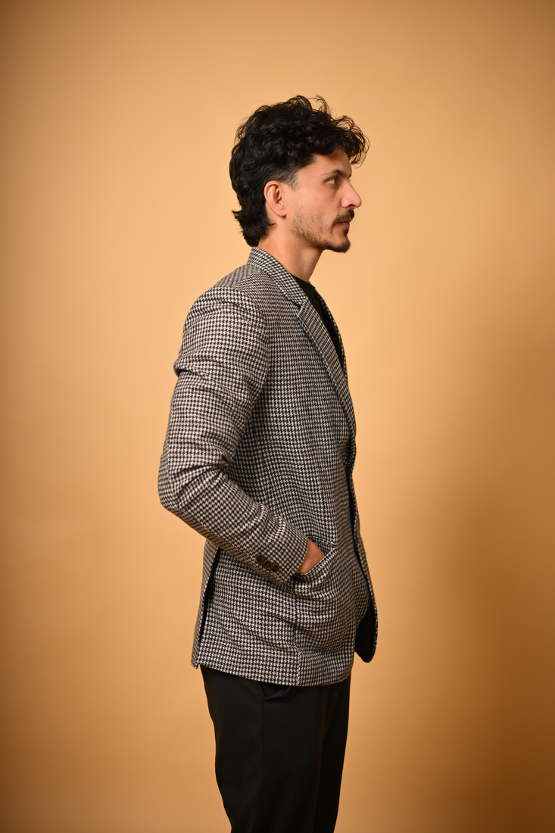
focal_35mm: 50
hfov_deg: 27.0
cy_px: 416
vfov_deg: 39.6
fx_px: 1157
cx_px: 278
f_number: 2.2
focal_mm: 50
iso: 200
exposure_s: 1/1250
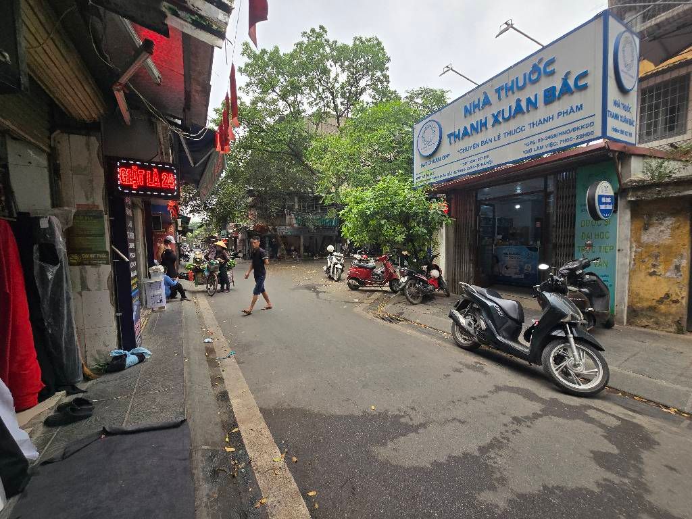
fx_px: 260
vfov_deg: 89.9
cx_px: 346
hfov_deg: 106.2
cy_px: 260
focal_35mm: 13
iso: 50
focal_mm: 2.2
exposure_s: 1/427
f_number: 2.2
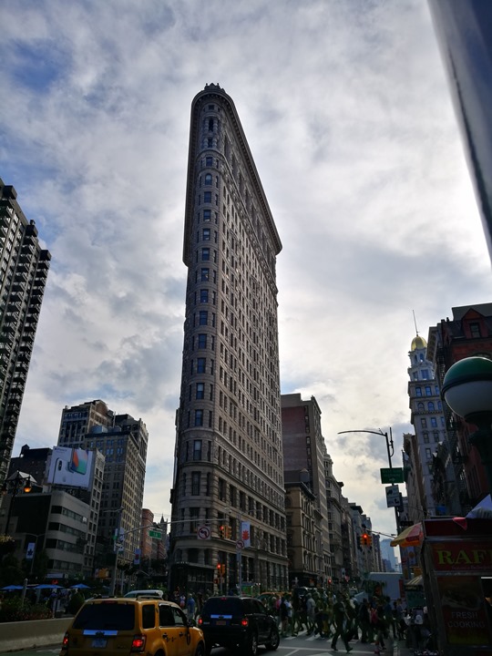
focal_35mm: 27
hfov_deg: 51.4
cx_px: 246
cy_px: 328
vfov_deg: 65.3
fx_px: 512
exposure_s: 1/1239
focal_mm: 4.5
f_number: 2.2
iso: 50
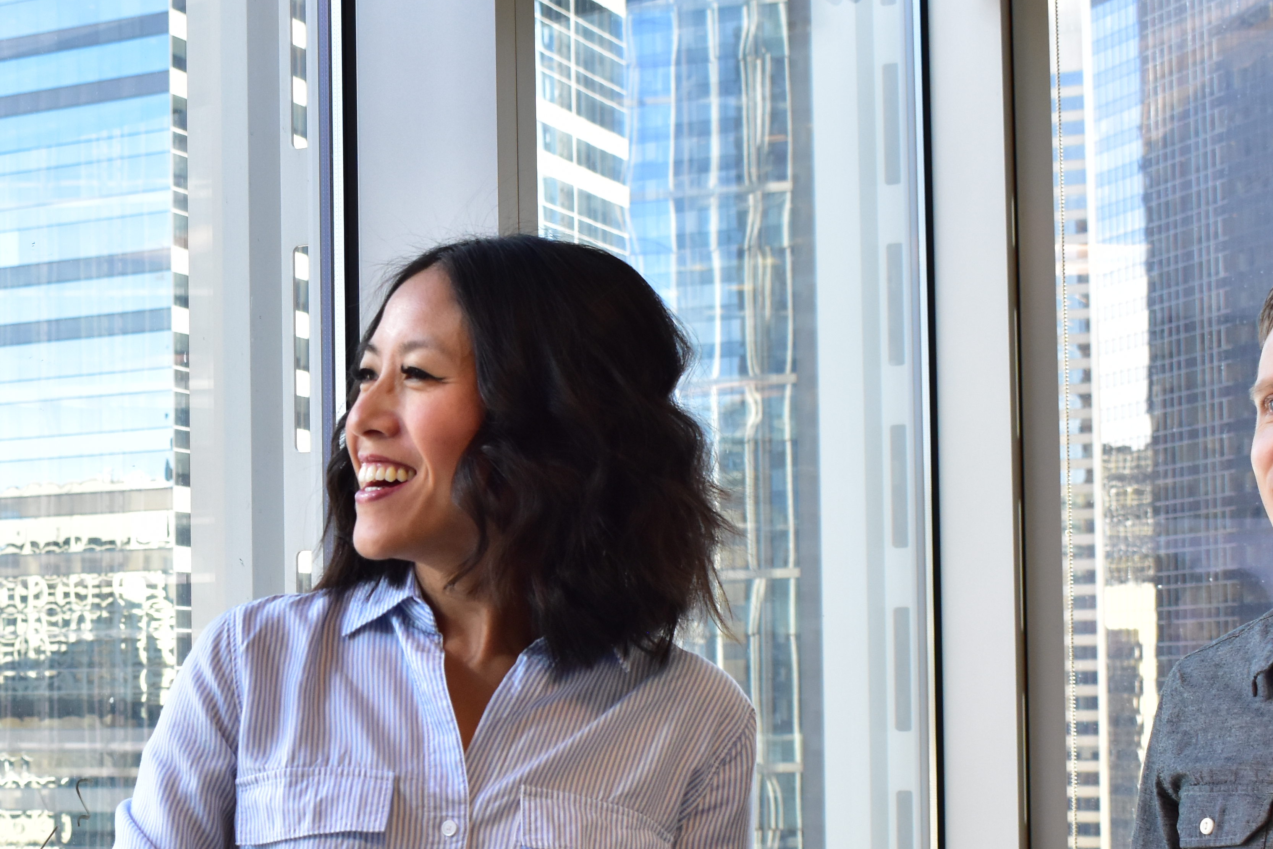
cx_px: 260
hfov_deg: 27.2
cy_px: 630
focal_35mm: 73
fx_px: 2578
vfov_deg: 18.6
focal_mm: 27
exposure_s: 1/160
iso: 800
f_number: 6.3
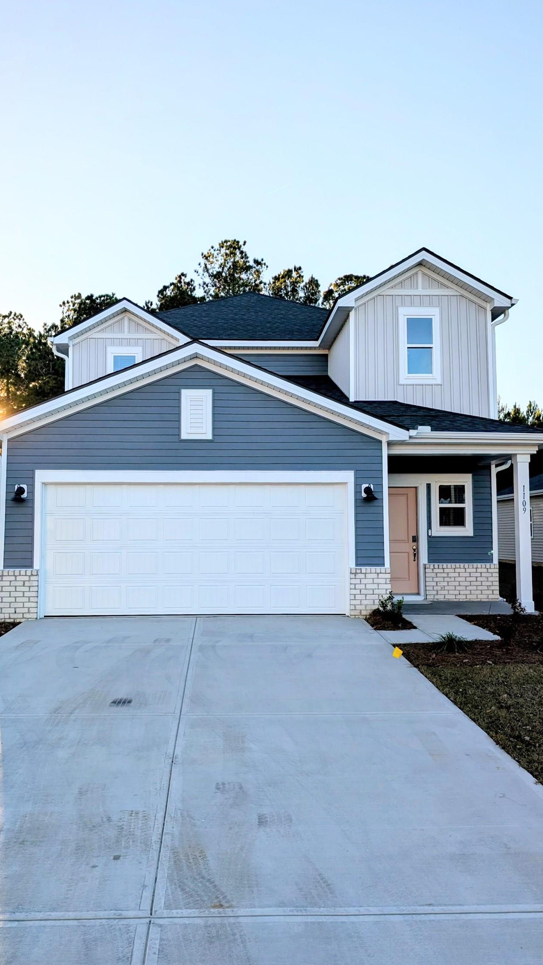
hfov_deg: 42.9
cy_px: 486
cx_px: 246
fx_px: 691
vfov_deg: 69.9
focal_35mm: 27
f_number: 1.68
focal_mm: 6.9
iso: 22
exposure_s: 1/858
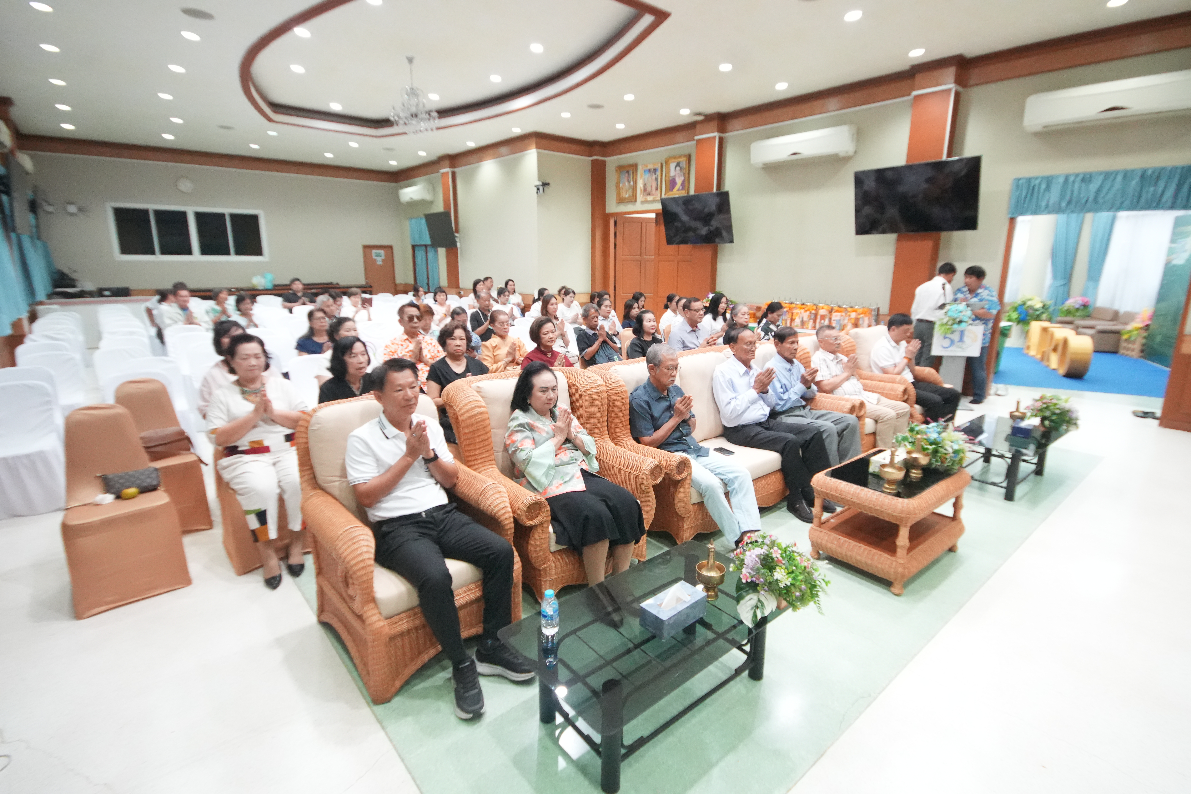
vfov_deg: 72.1
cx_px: 596
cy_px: 397
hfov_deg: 95.0
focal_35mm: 16
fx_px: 546
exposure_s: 1/60
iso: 5000
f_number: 5.6
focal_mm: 11
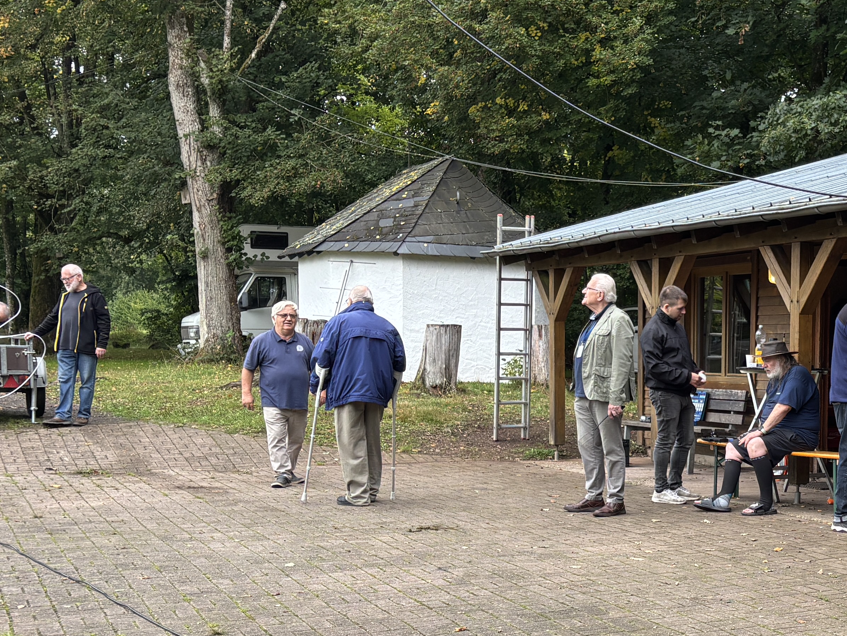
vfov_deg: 23.4
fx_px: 1517
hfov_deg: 29.7
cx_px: 778
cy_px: 472
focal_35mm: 62
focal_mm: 5.96
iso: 50
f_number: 1.6
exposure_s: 1/365
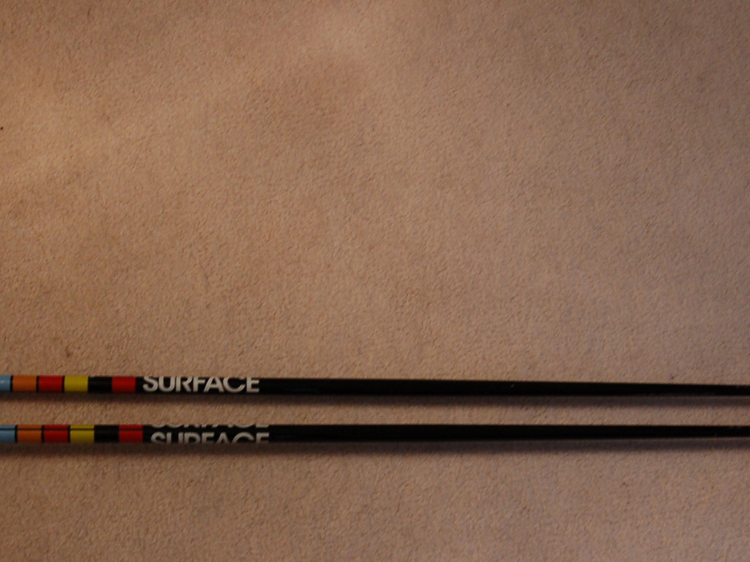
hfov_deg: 31.5
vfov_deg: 23.9
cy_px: 369
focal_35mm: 61
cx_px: 270
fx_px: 1321
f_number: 5.6
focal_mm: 28
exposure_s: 1/10
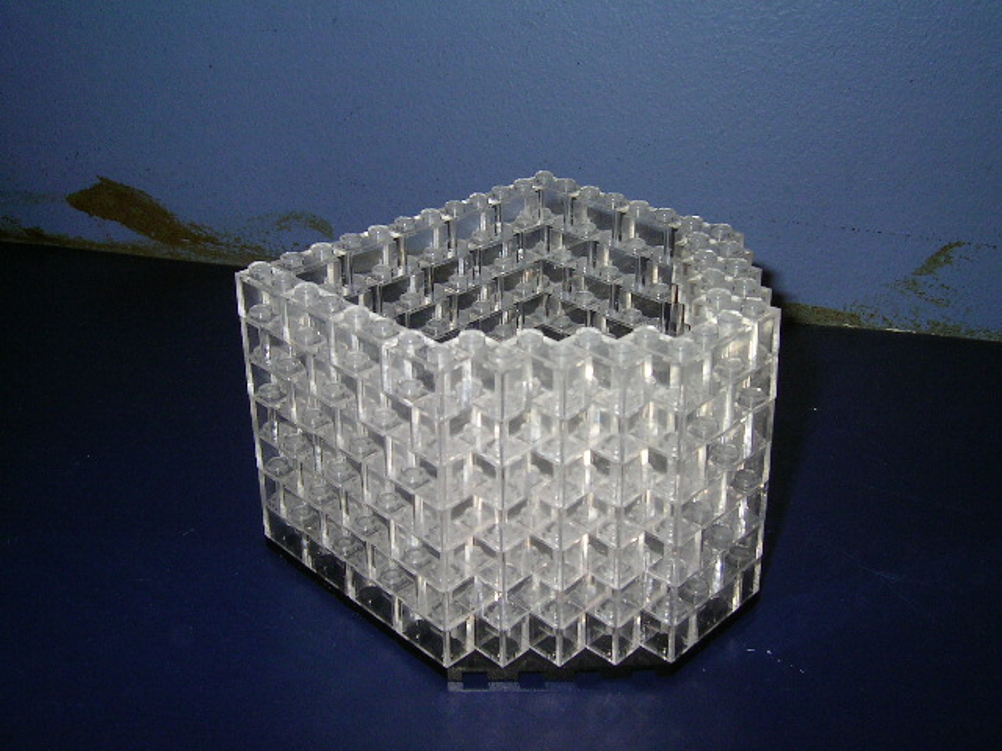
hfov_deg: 51.4
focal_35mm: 36
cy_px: 376
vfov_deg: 39.7
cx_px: 501
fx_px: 1042
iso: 100
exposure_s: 1/30
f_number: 4.8
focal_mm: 5.6
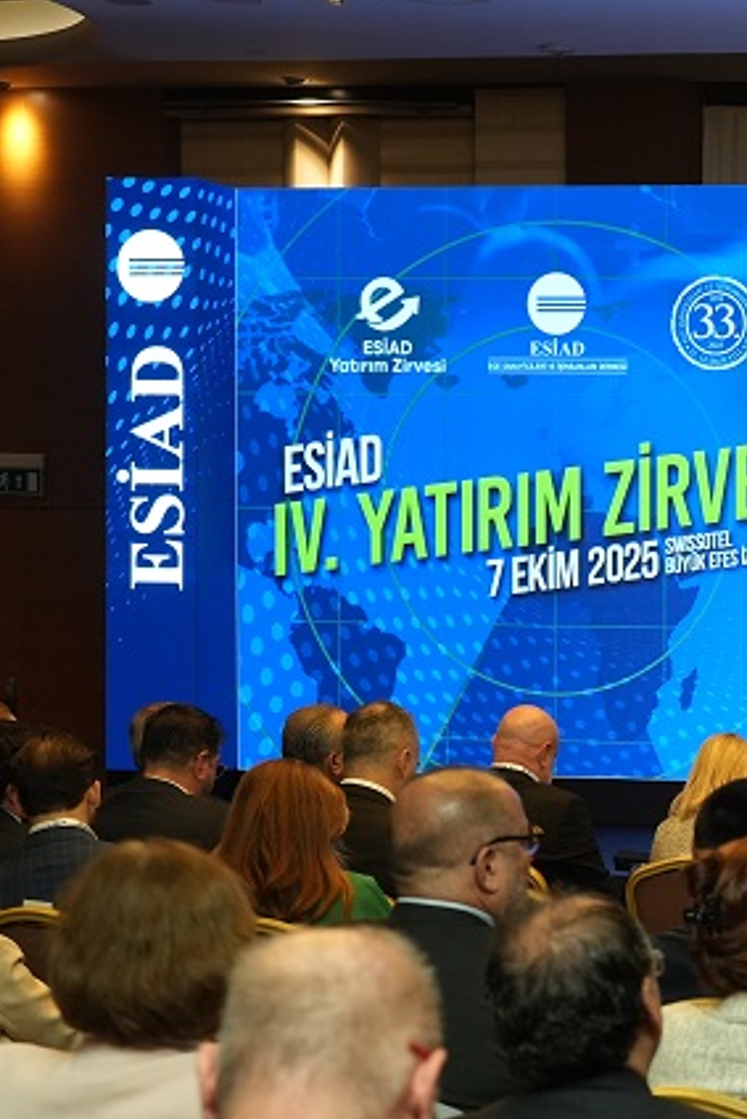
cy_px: 800
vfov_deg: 20.5
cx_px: 1312
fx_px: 3079
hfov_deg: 12.7
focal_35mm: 99
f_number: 4
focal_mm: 42
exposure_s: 1/160
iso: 2000
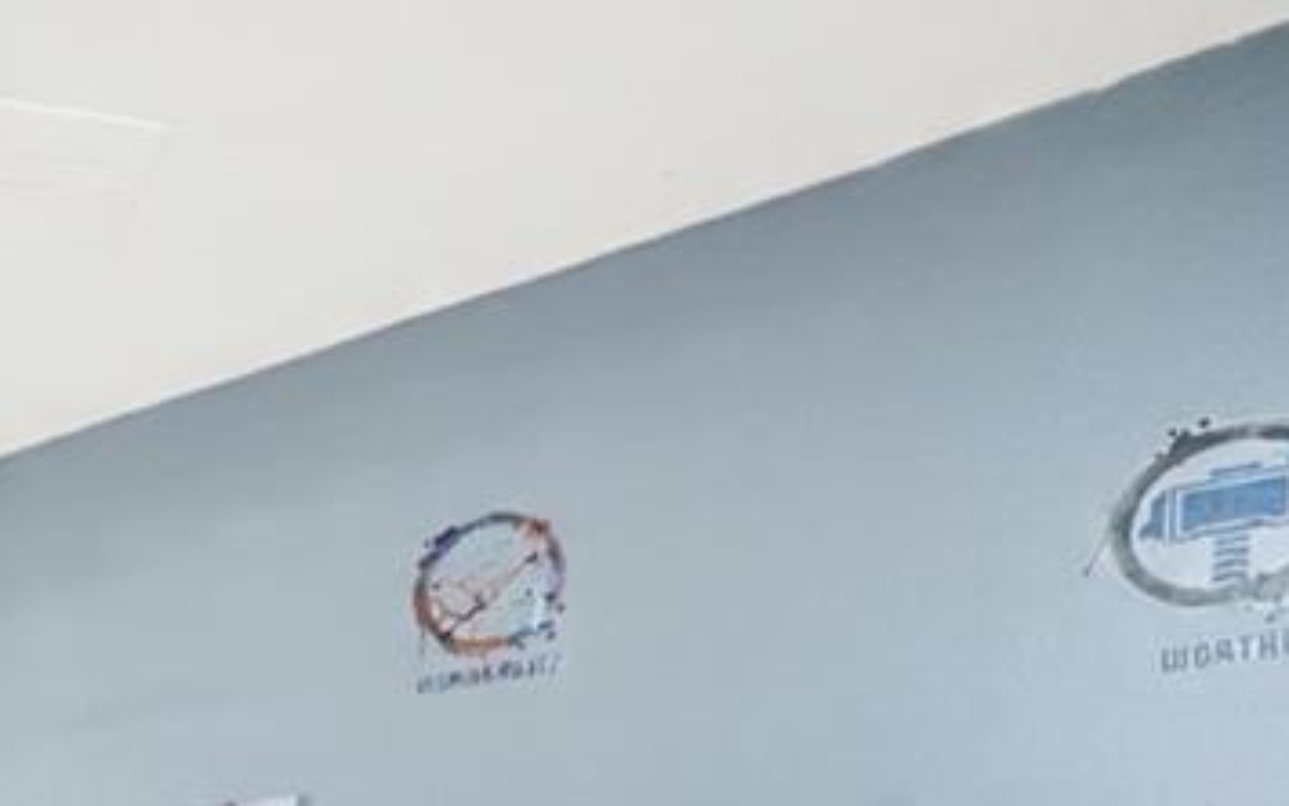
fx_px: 1651
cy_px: 1118
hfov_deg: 30.8
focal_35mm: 47
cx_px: -479
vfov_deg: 23.4
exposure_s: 1/30
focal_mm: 16
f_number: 4
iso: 50
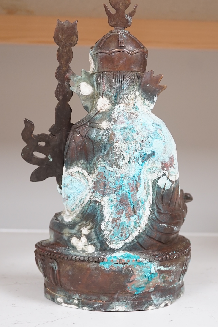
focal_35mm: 62
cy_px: 144
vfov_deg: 32.3
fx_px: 563
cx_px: 133
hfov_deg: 21.9
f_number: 3.5
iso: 640
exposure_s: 1/60
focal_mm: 30
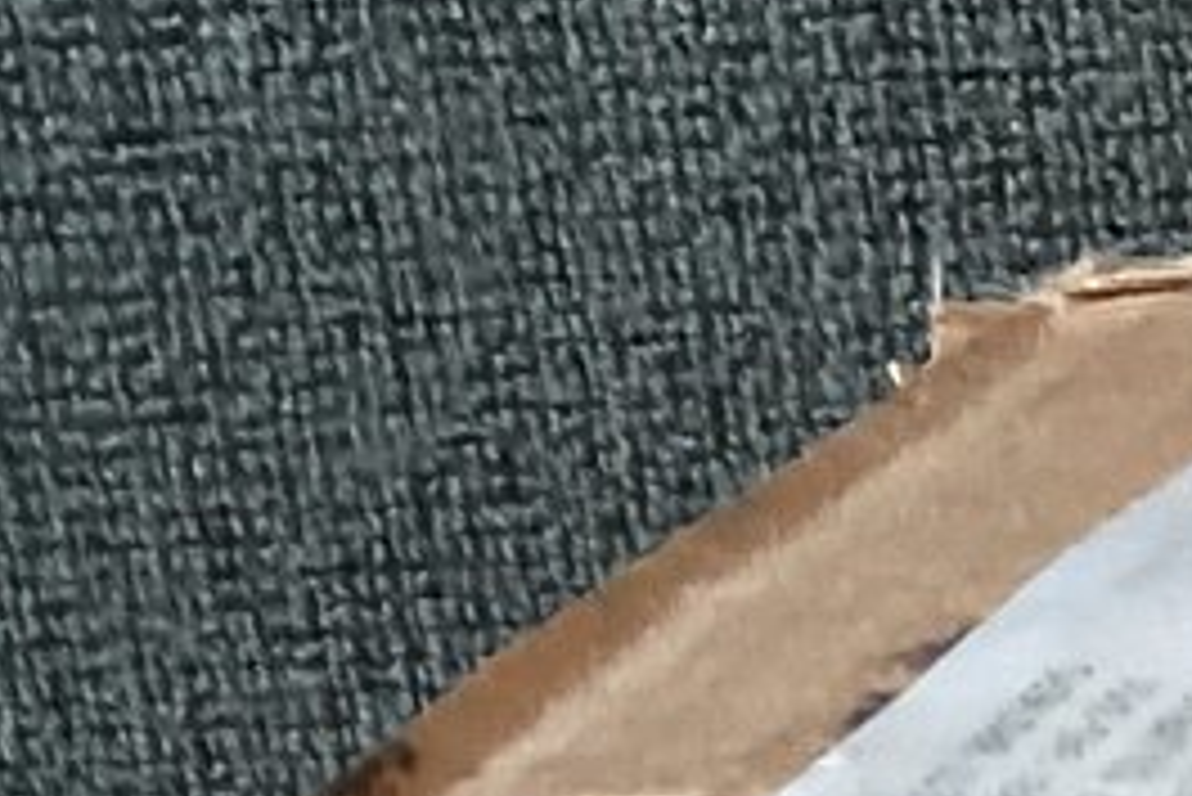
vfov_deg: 7.2
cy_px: 1693
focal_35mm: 184
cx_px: 3074
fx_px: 6096
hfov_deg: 9.6
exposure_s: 1/60
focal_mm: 3.3
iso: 250
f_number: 2.4
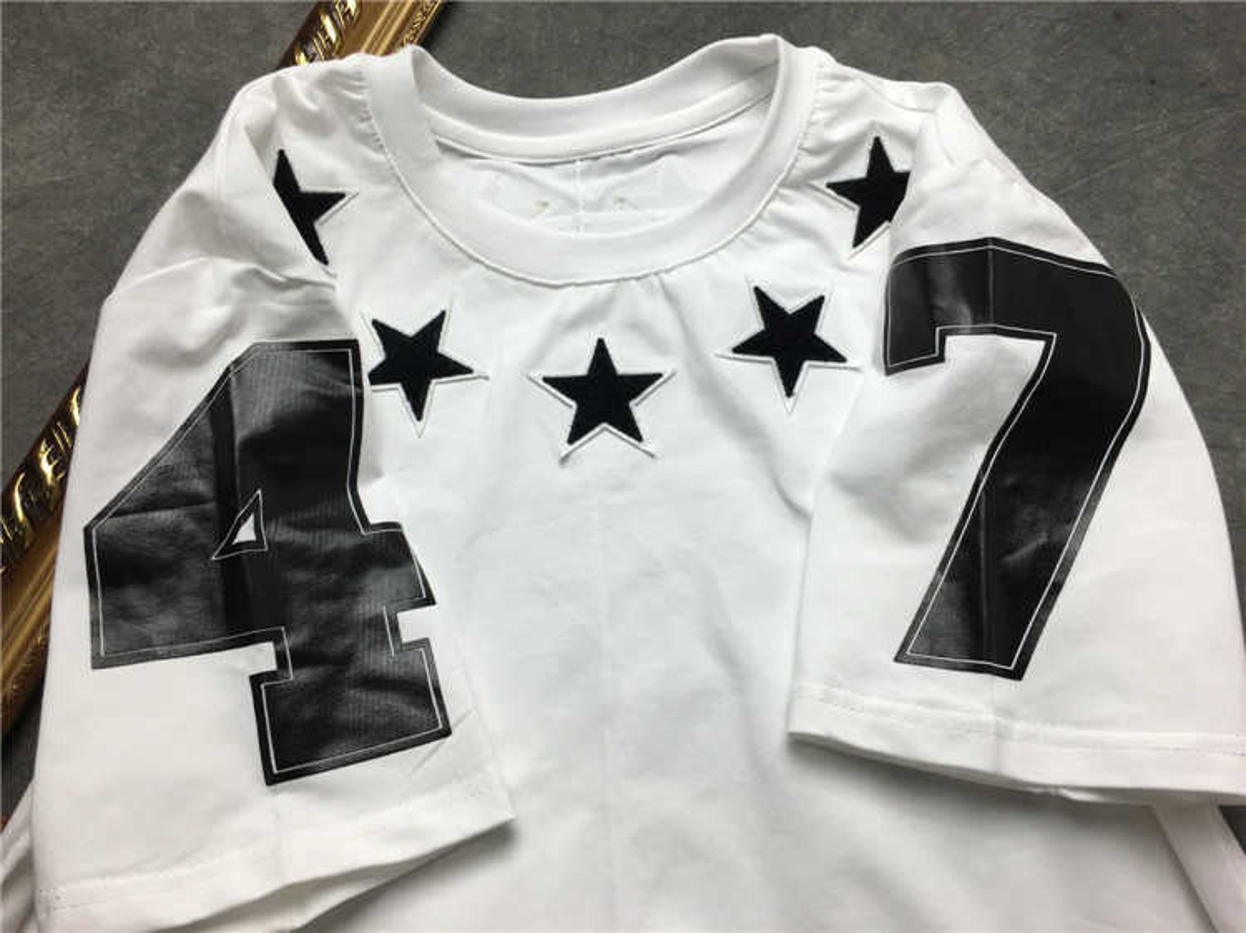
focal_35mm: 29
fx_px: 1044
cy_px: 466
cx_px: 623
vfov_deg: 48.2
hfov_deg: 61.7
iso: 32
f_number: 2.2
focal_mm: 4.15
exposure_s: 1/100
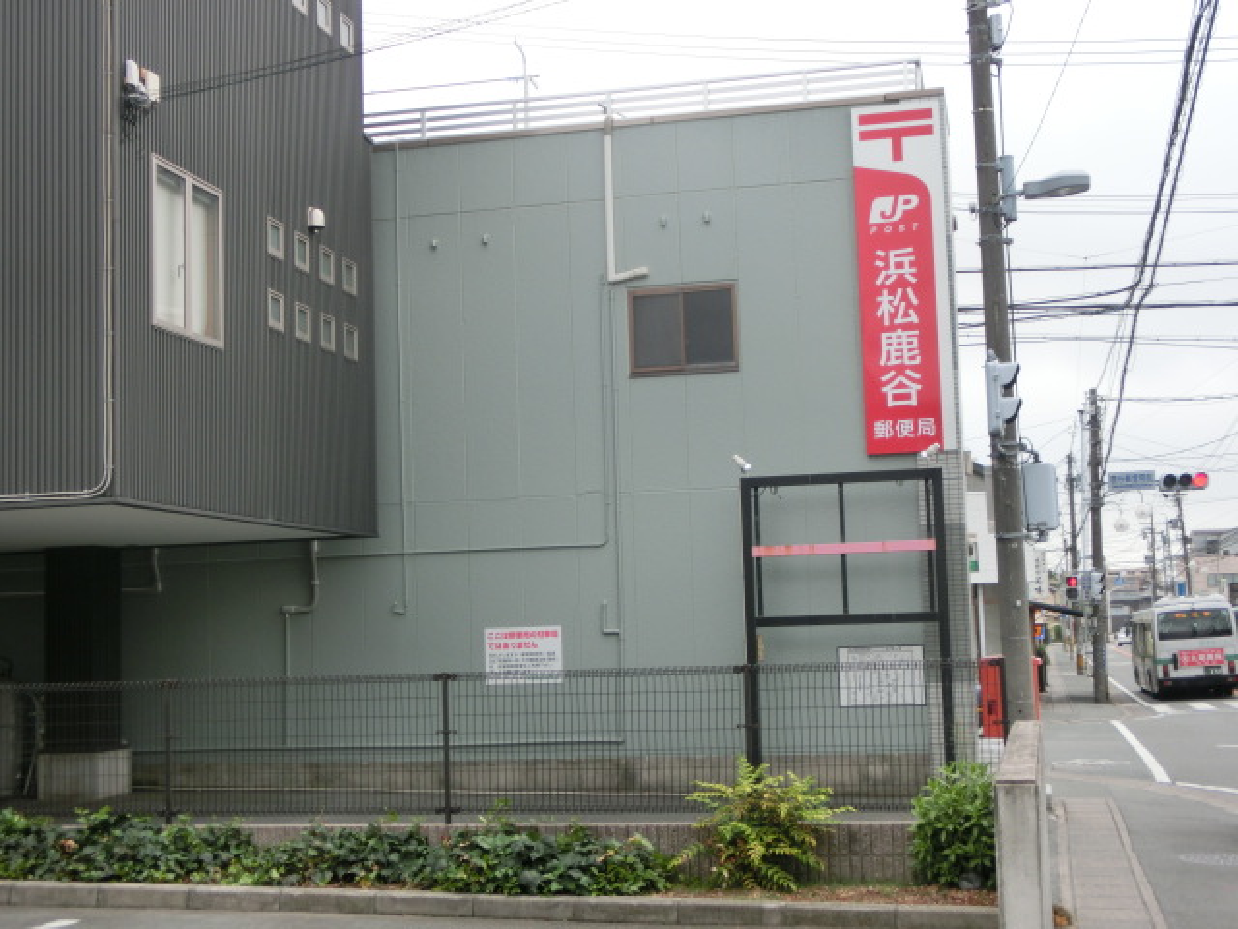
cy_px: 464
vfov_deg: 30.9
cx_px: 619
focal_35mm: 47
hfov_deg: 40.4
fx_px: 1681
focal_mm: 8.29
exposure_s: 1/200
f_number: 4.2
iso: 80
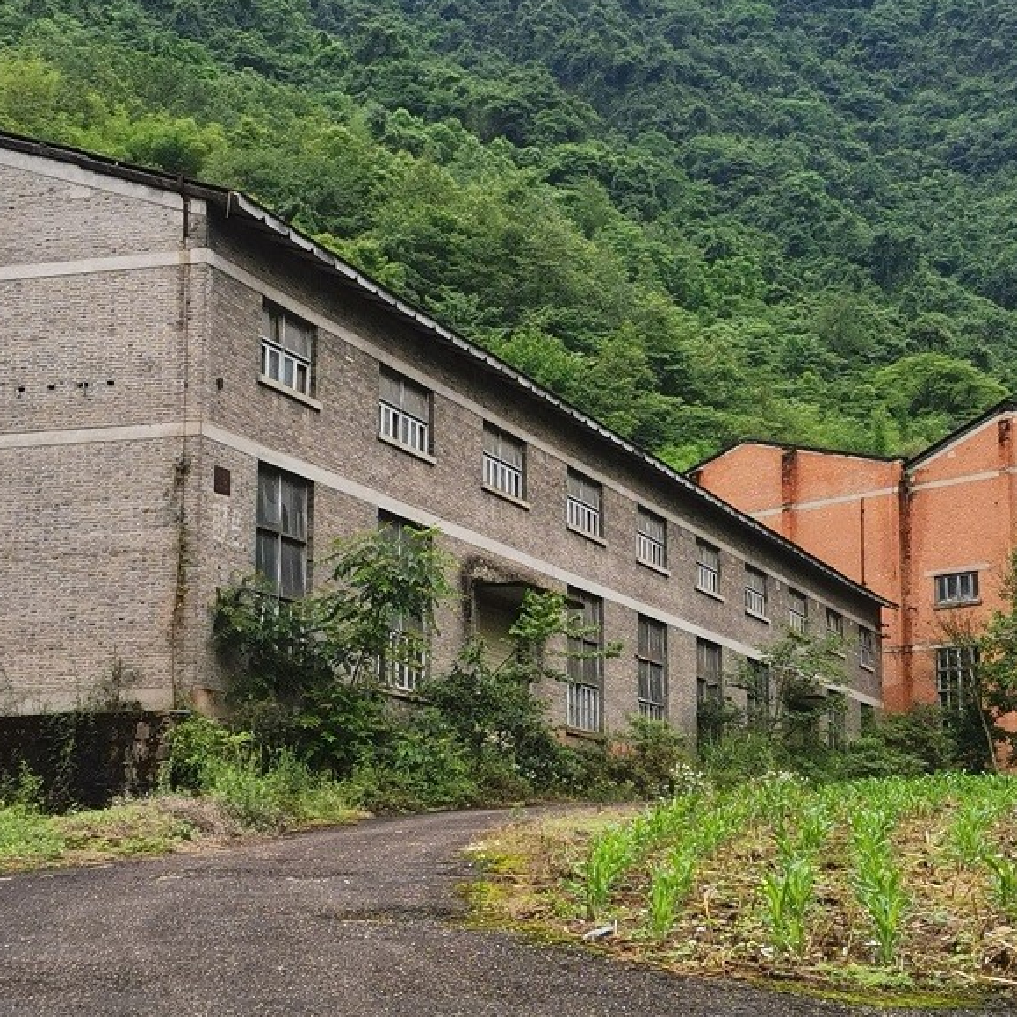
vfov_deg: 24.0
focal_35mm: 72
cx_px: 673
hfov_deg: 23.9
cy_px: 482
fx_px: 2393
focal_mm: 4.75
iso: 50
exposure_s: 1/643
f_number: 1.8
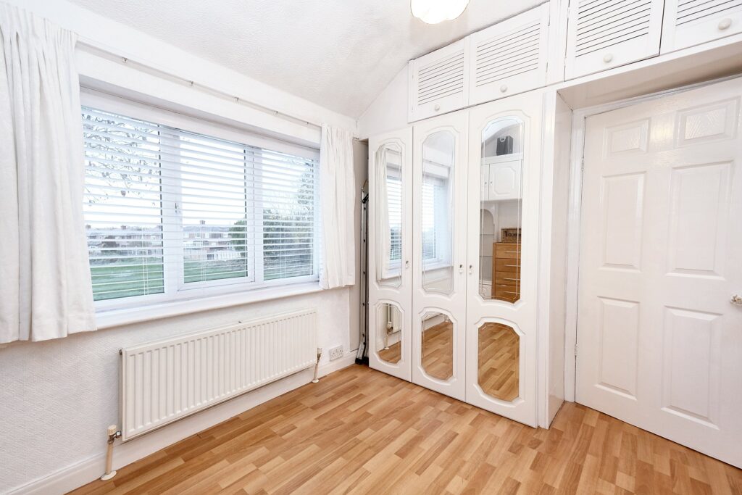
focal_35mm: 15
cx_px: 371
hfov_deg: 100.4
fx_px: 309
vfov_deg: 77.3
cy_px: 248
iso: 800
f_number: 4
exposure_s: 1/30
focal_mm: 10
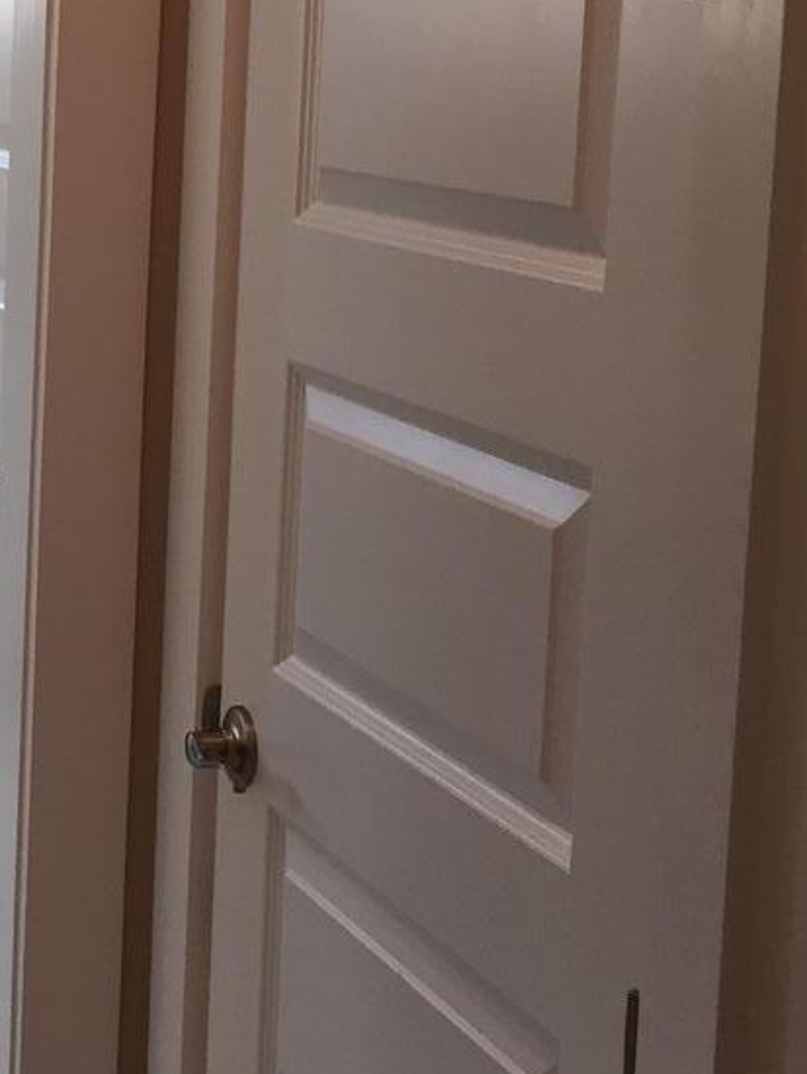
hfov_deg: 16.5
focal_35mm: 86
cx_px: -168
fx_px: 2671
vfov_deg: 22.7
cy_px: 381
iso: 32
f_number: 2.2
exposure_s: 1/30
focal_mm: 4.15
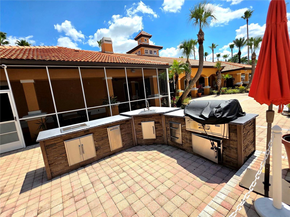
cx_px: 145
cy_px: 108
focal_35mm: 13
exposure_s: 1/5000
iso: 40
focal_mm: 2.2
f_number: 1.9
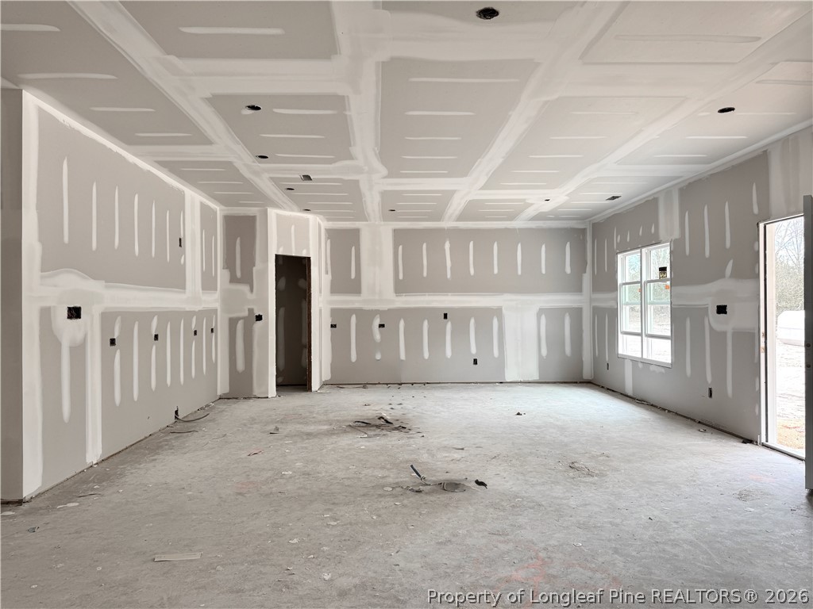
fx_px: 564
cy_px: 304
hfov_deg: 71.6
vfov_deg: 56.8
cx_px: 406
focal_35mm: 24
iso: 64
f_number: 1.78
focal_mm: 6.76
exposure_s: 1/133
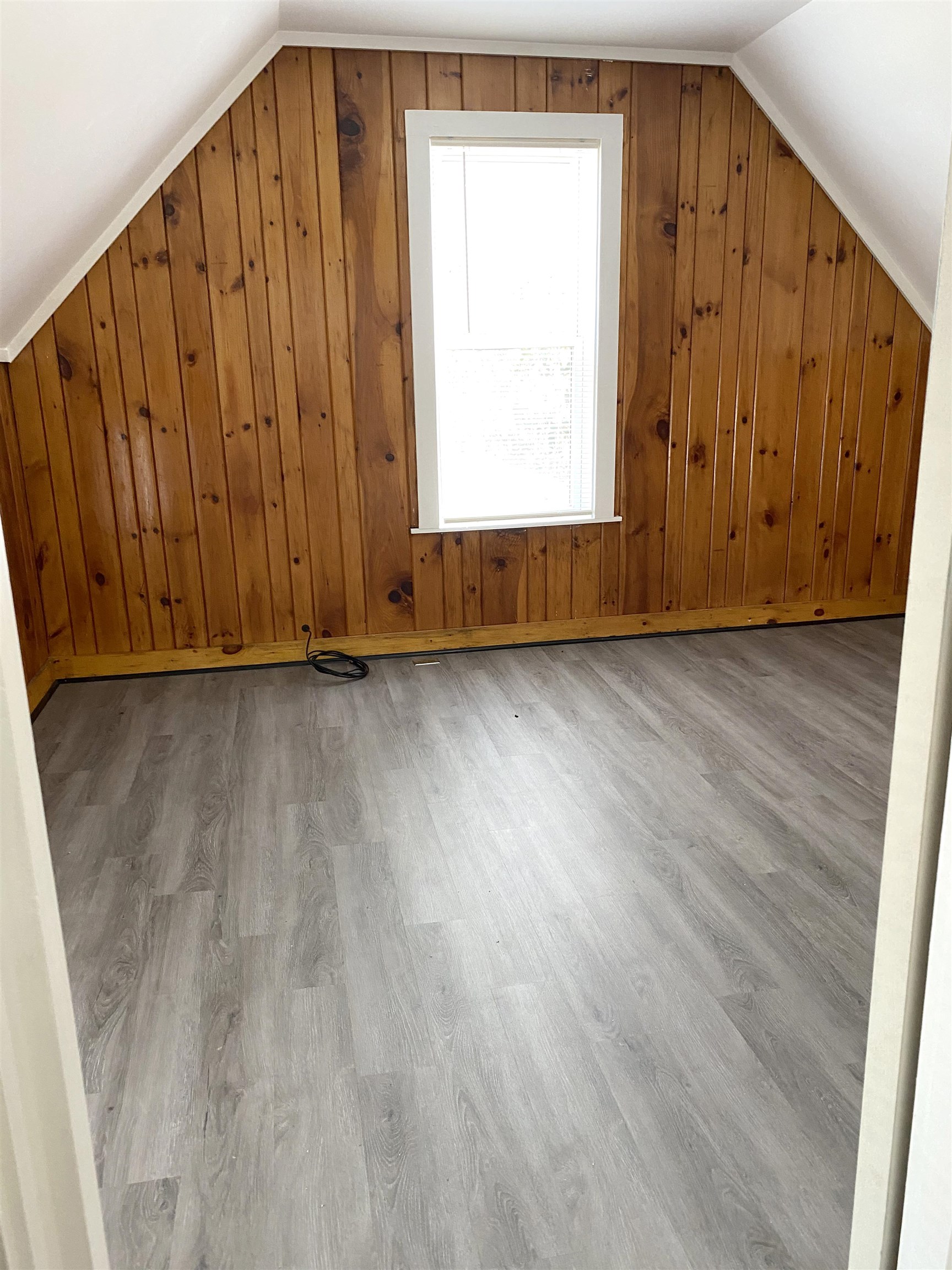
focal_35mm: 26
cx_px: 476
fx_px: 953
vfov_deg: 67.3
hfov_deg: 53.1
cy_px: 635
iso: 250
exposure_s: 1/60
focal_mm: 4.25
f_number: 1.8
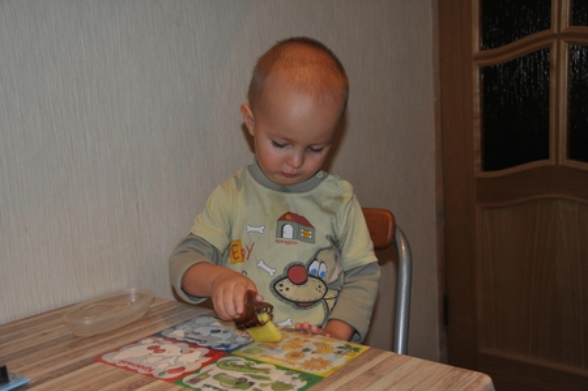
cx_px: 294
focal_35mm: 40
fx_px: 661
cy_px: 196
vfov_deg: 32.9
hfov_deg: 48.0
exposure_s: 1/60
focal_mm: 27
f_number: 4.5
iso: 500
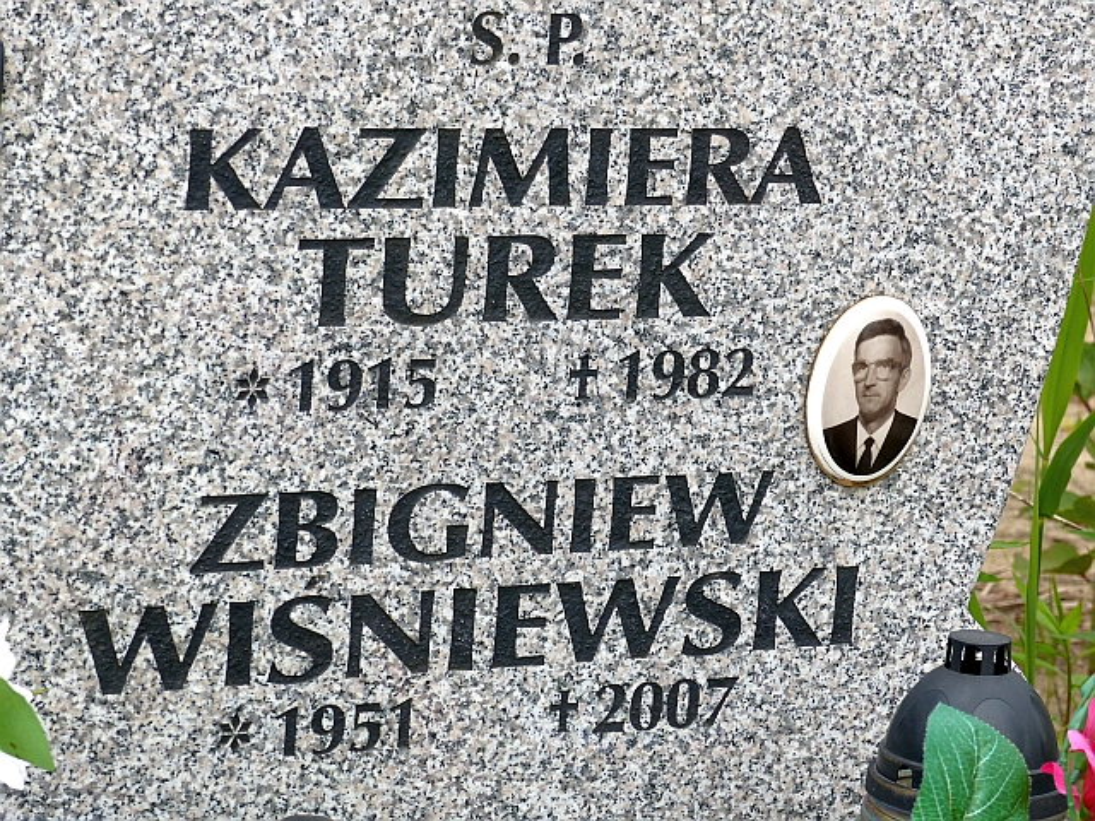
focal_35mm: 131
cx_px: 548
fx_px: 4144
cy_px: 410
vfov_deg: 11.3
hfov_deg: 15.1
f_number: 4
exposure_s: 1/250
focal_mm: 23.5
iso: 100
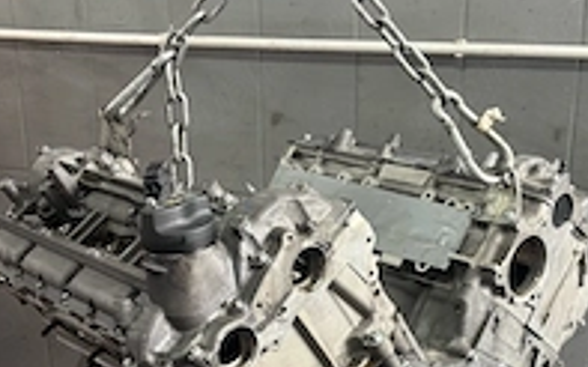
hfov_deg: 36.2
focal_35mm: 56
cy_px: 337
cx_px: 328
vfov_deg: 22.5
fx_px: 897
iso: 200
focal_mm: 5.96
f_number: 1.6
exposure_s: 1/50
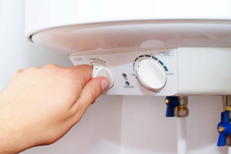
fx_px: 340
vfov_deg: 25.5
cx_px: 116
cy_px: 77
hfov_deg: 37.5
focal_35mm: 53
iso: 200
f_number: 8
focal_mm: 35
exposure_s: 1/125
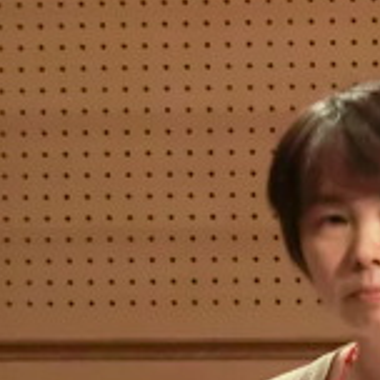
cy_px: 402
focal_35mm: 405
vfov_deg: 4.3
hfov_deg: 4.3
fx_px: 5030
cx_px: 660
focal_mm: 19.1
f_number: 5.8
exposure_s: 1/25
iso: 800
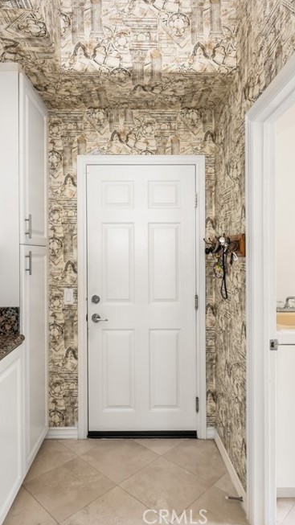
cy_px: 254
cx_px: 141
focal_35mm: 23
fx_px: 320
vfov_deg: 78.7
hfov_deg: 49.5
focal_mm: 14
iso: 100
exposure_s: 1/5
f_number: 6.3
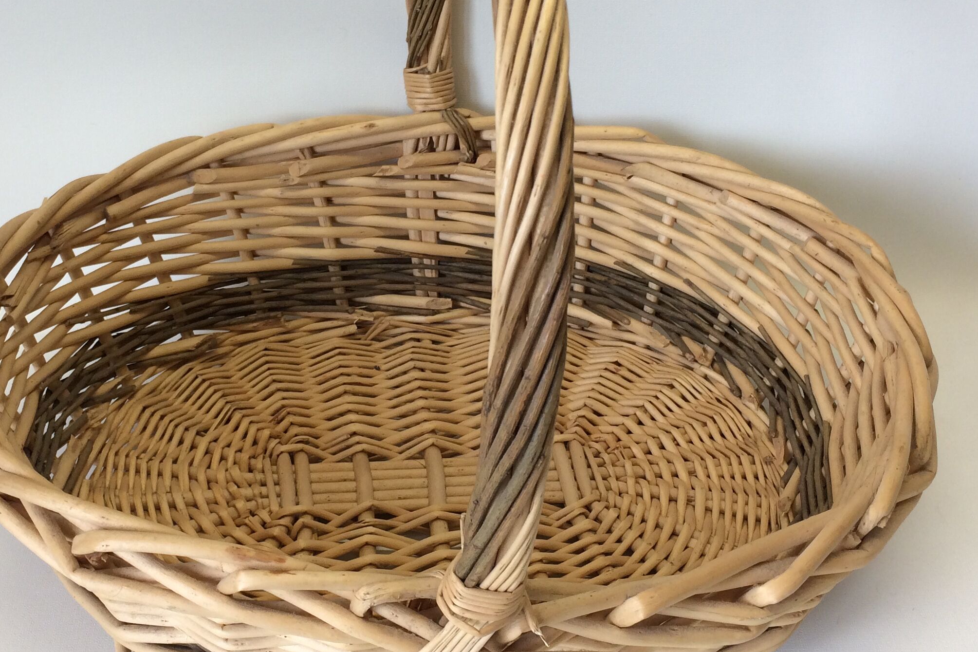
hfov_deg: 40.2
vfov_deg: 27.4
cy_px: 242
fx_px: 1331
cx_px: 413
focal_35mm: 49
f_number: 2.2
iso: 50
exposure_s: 1/100
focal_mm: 4.15
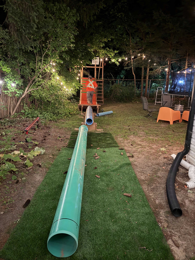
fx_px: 180
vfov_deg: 71.6
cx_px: 98
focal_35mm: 24
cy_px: 130
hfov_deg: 56.8
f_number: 1.78
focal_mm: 6.76
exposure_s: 1/9
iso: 1600
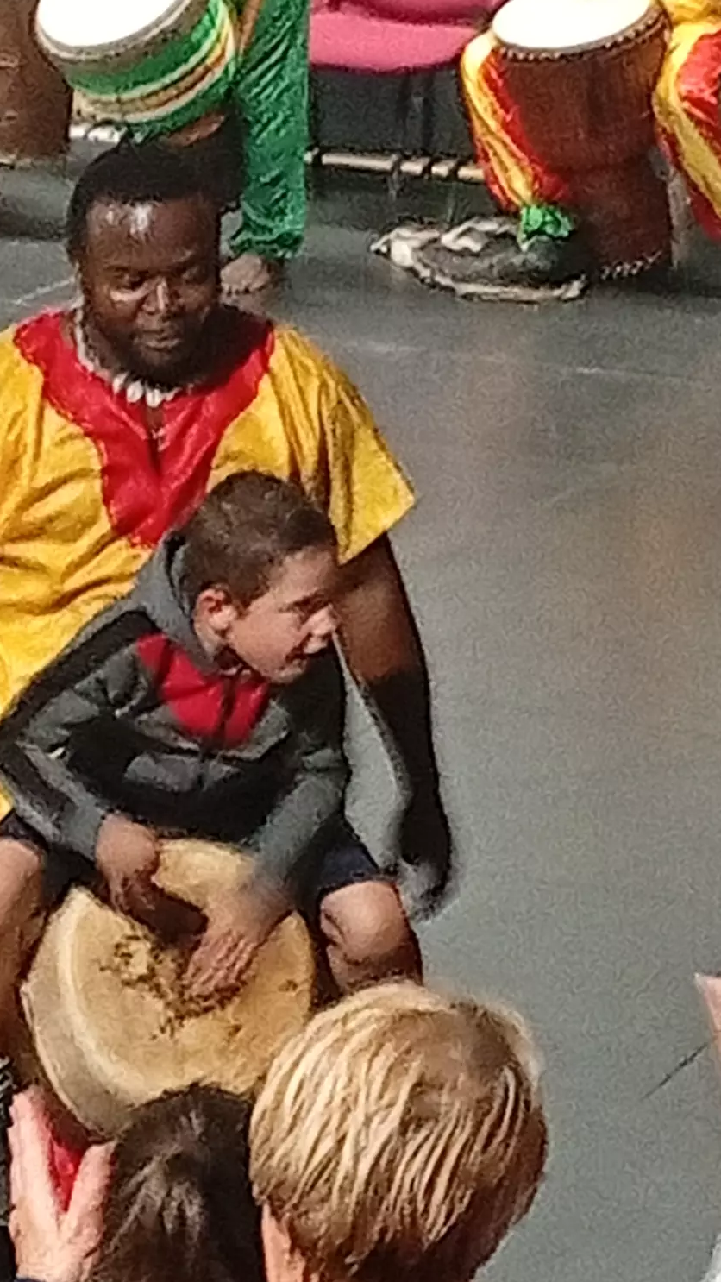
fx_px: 5845
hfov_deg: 7.0
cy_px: 583
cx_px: 151
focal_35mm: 172
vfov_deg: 12.5
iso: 732
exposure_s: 1/20
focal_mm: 3.98
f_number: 1.8
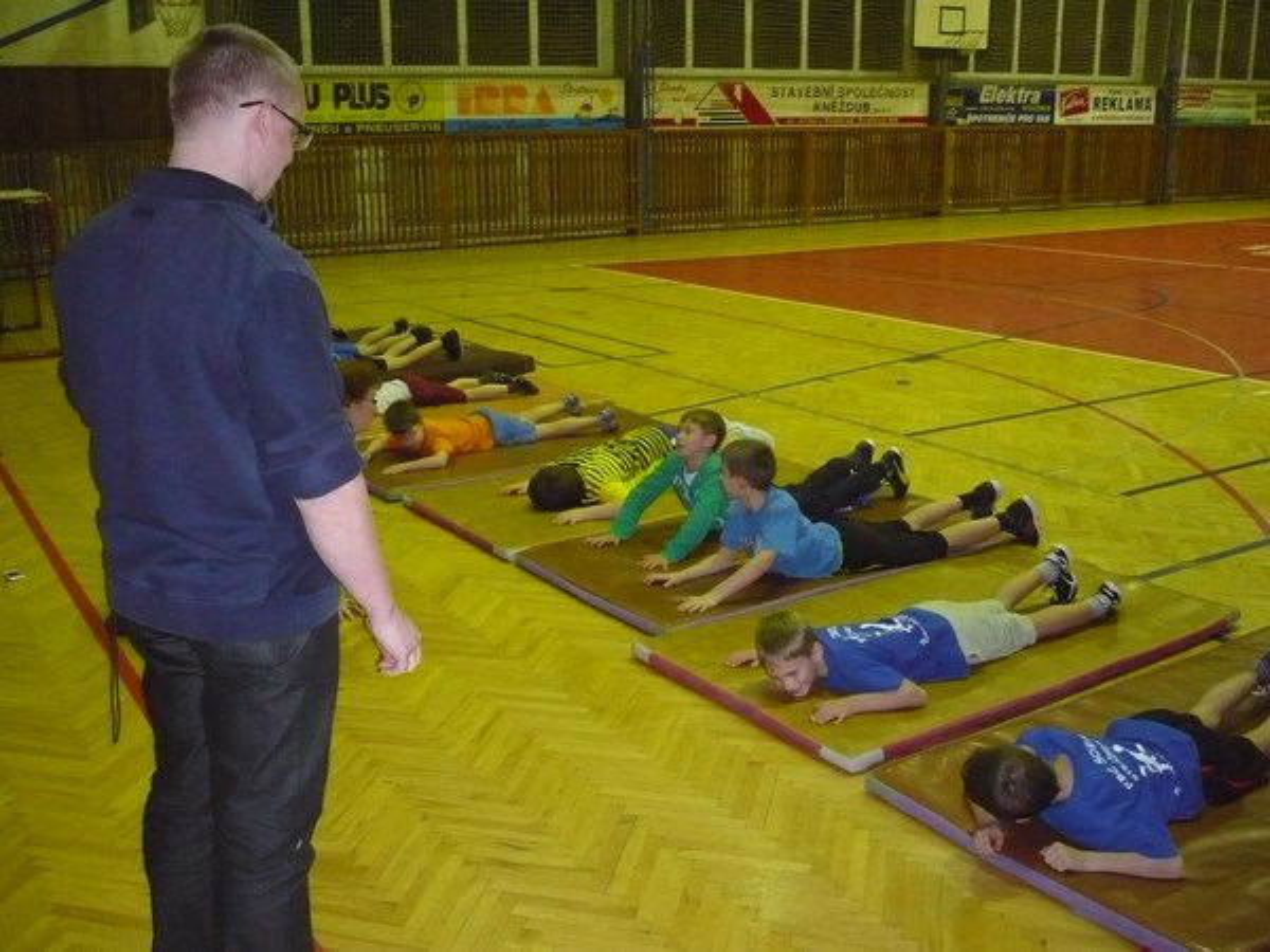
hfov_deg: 52.6
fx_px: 1284
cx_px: 635
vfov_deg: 40.7
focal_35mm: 35
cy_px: 476
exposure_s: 1/30
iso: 500
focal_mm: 5.8
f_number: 2.8
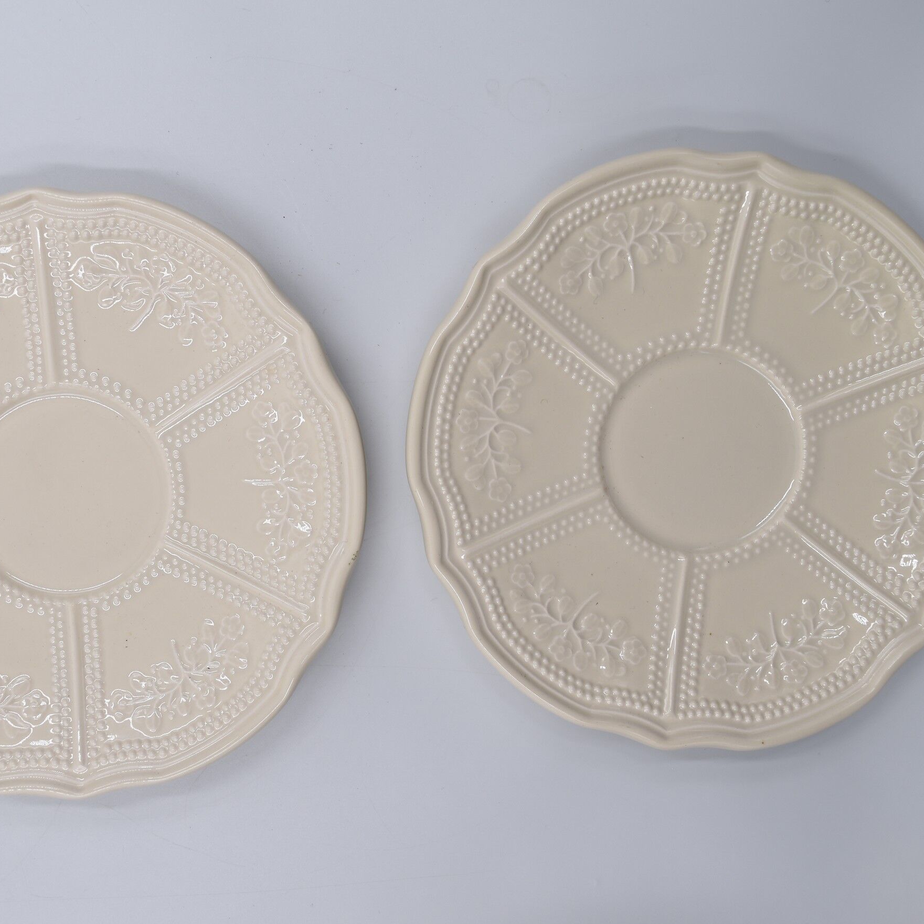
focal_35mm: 43
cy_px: 464
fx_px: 1299
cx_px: 394
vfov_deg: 39.2
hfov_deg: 39.1
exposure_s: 1/125
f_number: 5.6
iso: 100
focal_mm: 22
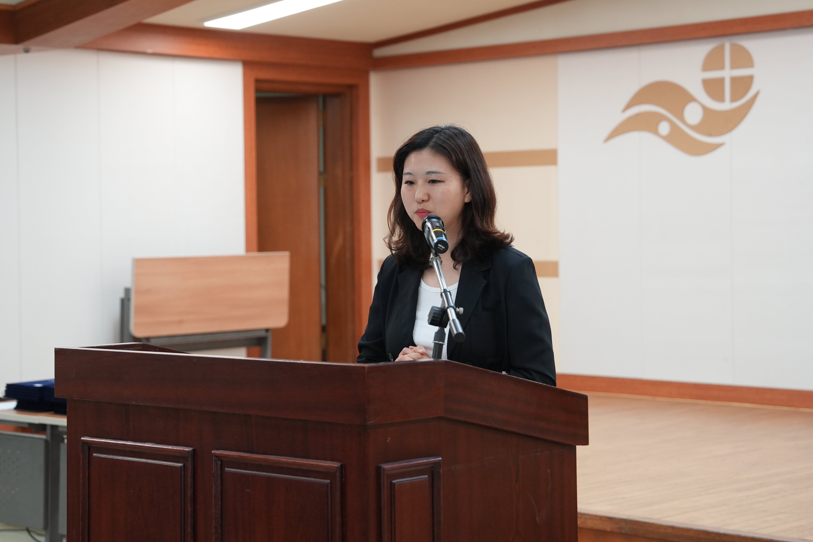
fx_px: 1852
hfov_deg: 24.7
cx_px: 350
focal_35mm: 82
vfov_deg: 16.7
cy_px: 248
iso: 2000
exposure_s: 1/160
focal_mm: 70
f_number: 4
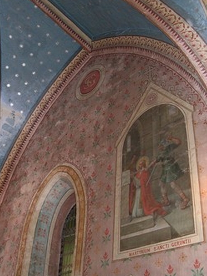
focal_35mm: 46
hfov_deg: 31.4
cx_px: 83
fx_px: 367
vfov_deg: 41.2
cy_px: 127
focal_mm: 8
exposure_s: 1/60
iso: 400
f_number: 2.8
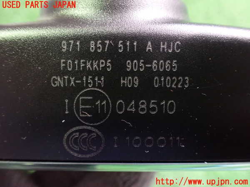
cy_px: 94
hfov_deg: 60.0
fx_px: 217
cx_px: 125
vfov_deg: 46.8
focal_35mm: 30
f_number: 2.3
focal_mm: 5.4
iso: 1250
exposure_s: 1/30
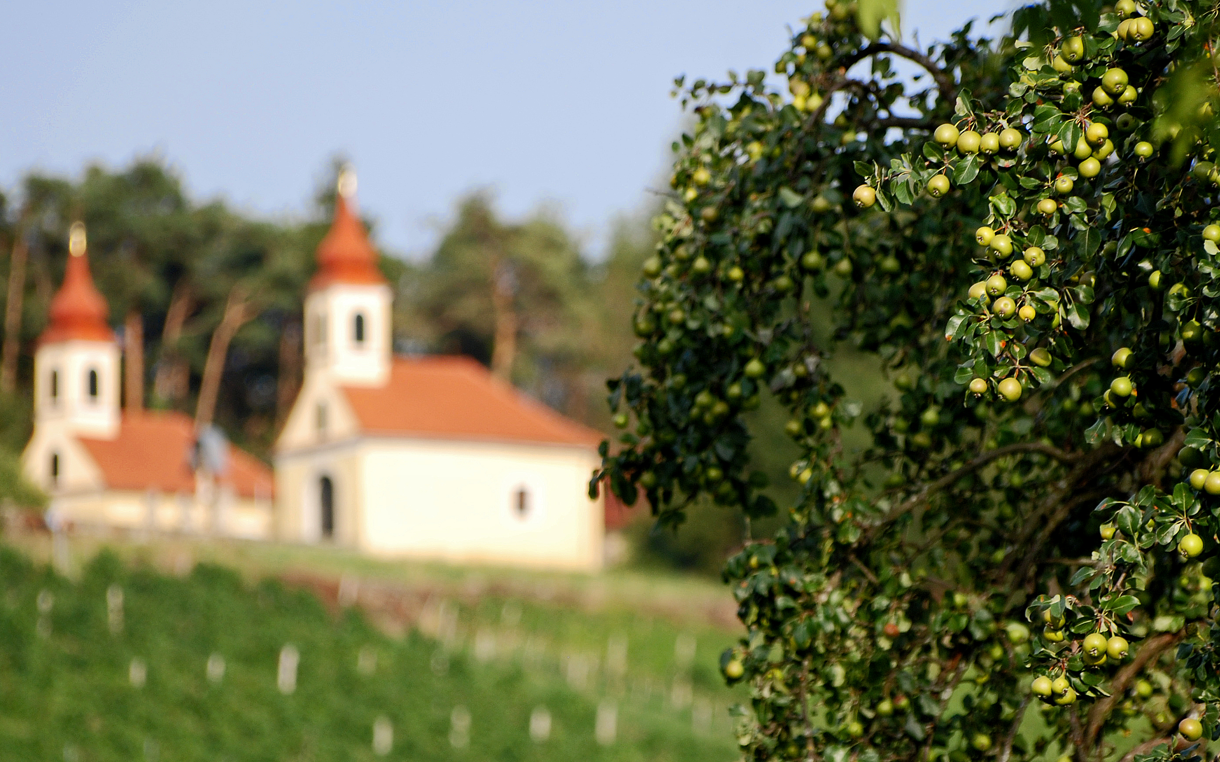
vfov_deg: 2.8
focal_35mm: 468
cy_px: 547
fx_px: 15560
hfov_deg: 4.5
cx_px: 663
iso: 160
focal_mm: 220
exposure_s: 1/400
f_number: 5.3
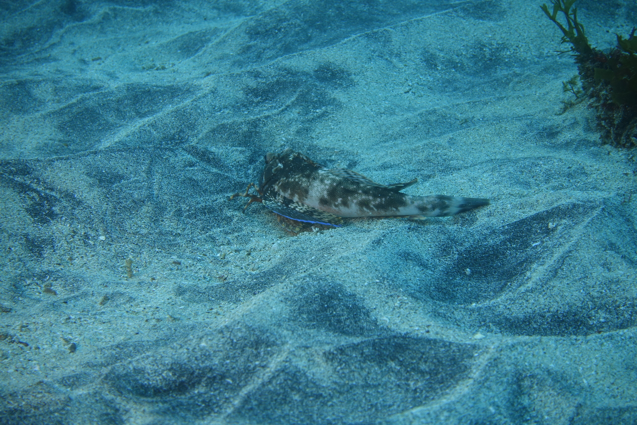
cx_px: 318
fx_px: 1238
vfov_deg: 19.5
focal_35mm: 70
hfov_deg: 28.8
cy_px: 212
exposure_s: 1/125
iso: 125
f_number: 4
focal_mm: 25.61
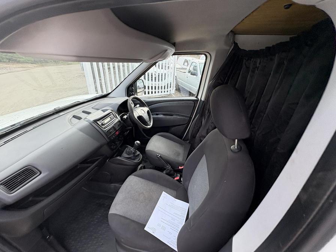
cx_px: 168
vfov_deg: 85.7
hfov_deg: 102.1
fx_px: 136
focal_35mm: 14
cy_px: 126
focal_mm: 2.22
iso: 125
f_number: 2.2
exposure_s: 1/128
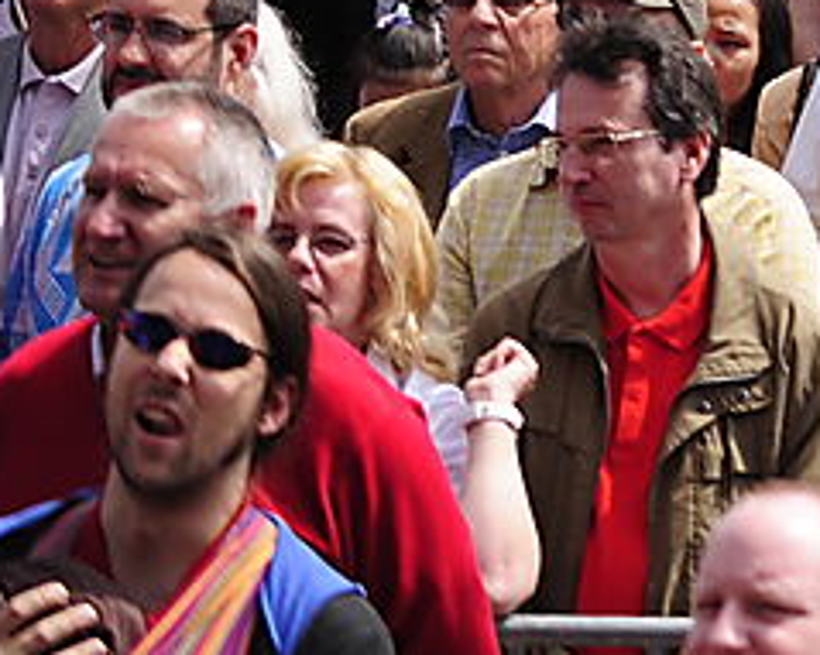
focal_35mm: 481
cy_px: -628
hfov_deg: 3.9
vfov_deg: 3.2
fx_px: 11669
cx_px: 2041
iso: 200
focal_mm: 102
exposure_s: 1/1000
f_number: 4.5
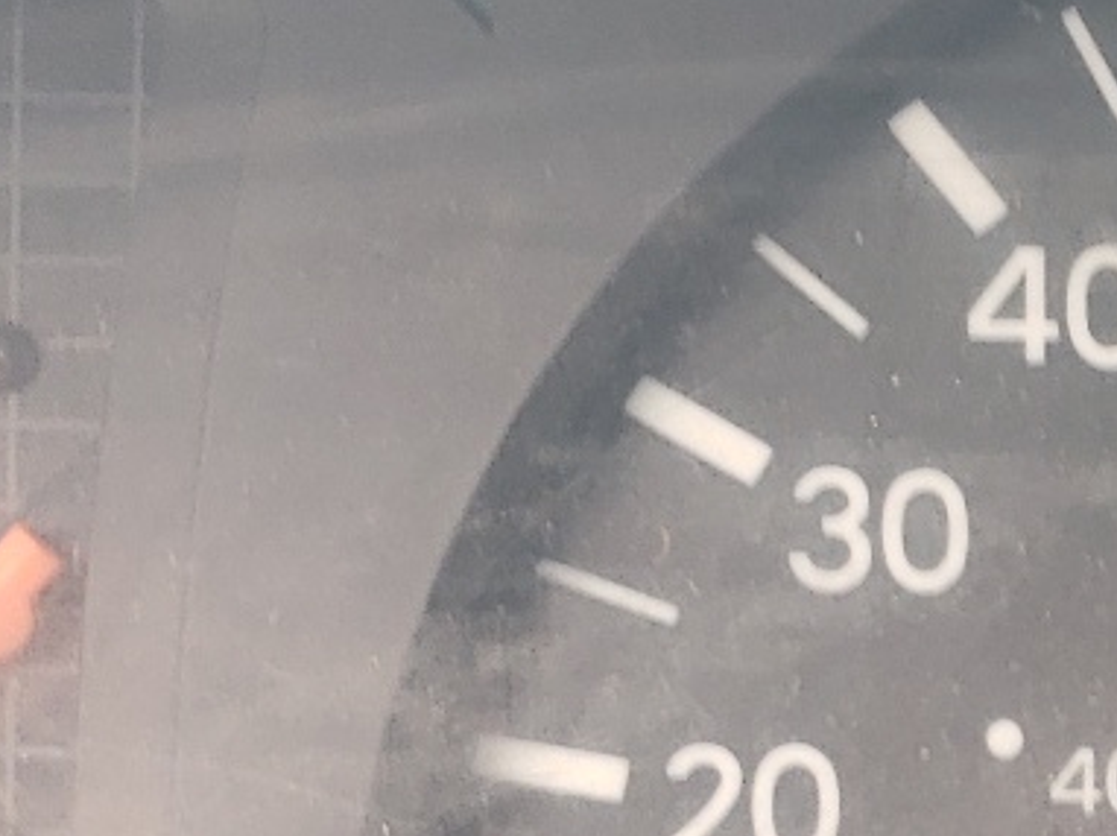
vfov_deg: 13.5
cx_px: 1550
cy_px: 579
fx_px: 3515
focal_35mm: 109
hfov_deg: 16.8
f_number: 1.5
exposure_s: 1/60.2
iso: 68
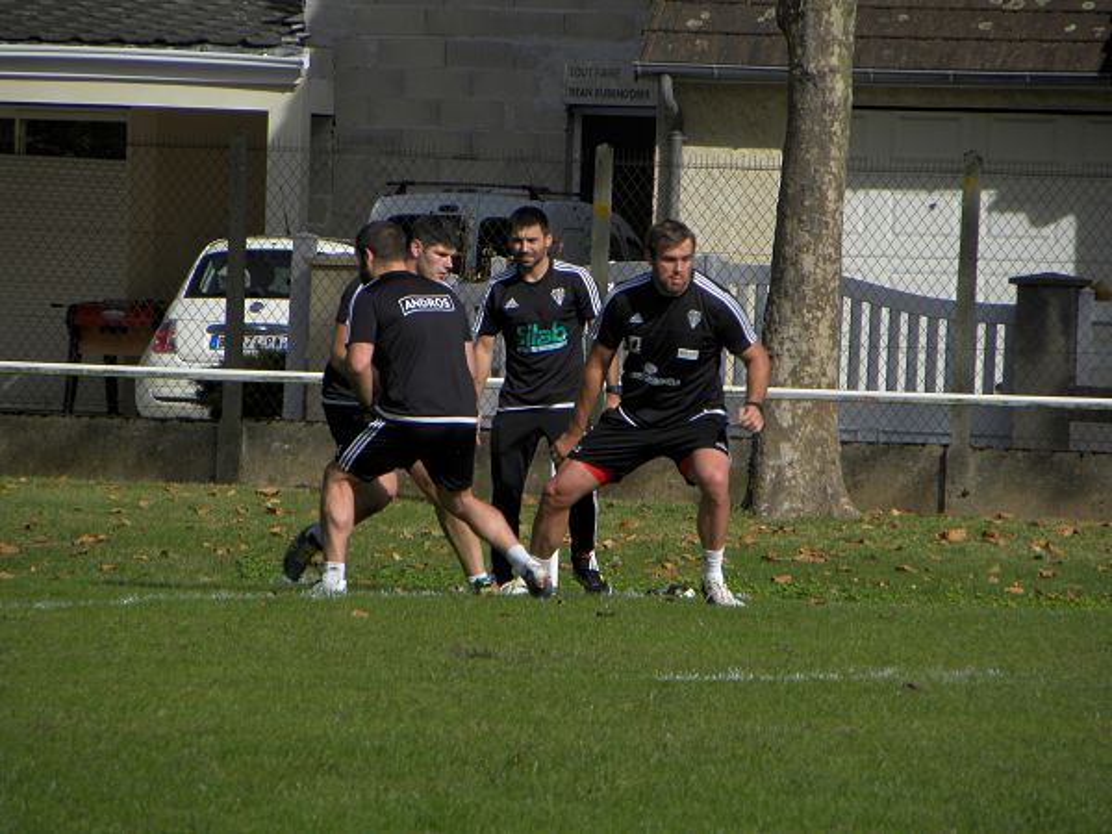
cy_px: 417
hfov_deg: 3.6
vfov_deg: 2.7
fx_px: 17668
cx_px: 556
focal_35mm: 550
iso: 64
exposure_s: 1/383
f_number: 6.3
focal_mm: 97.8
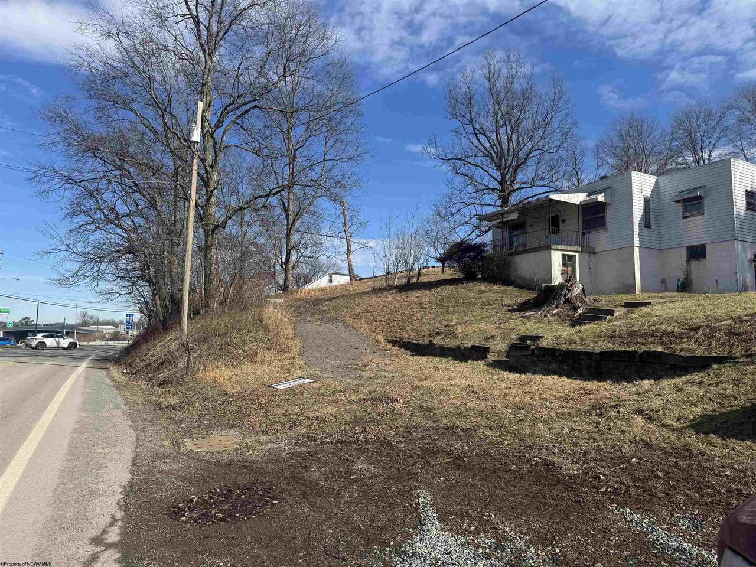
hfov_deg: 71.6
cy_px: 284
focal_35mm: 24
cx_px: 378
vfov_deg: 56.8
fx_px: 524
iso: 80
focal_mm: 6.76
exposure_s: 1/4608
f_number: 1.78
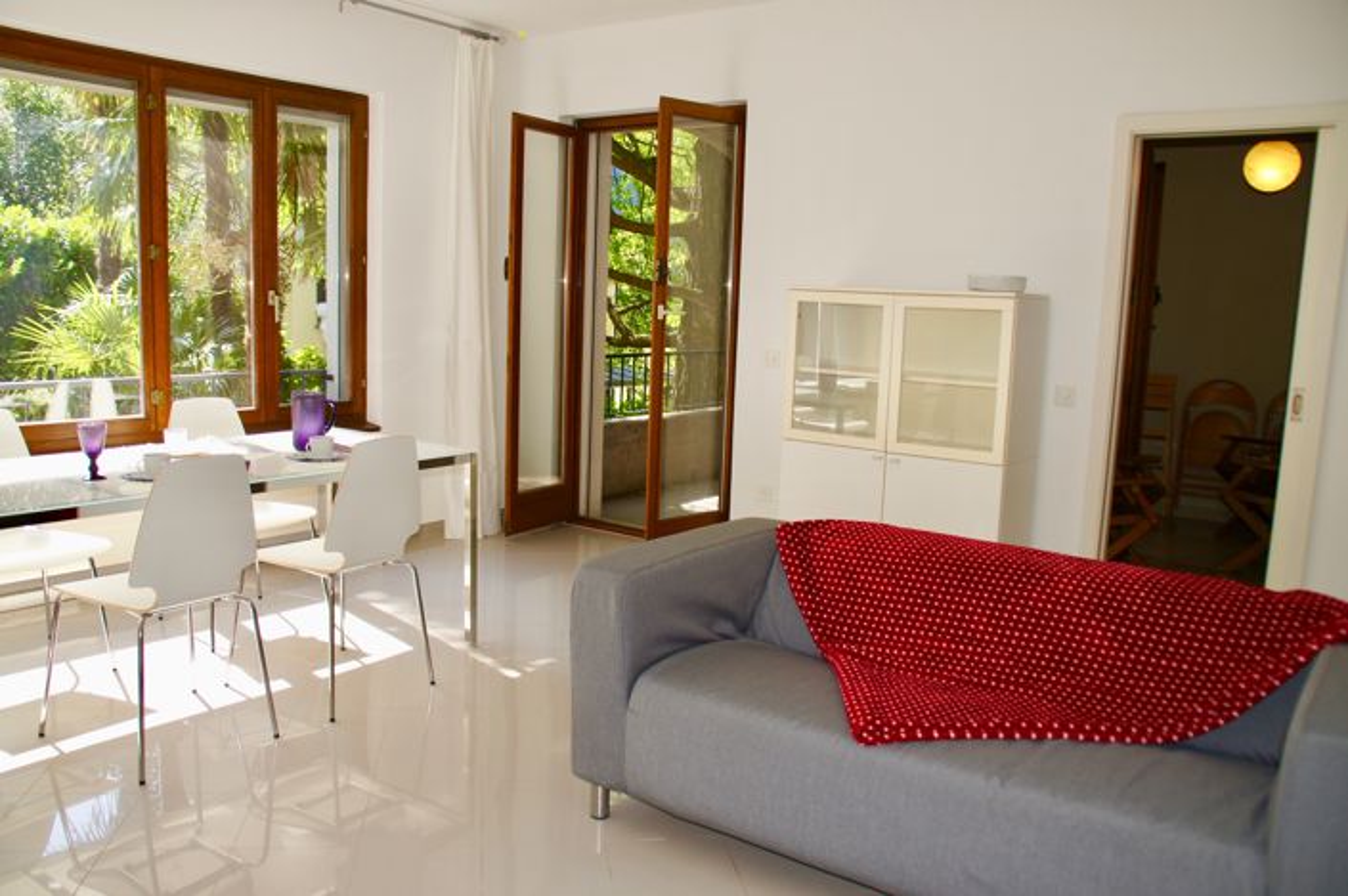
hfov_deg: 67.4
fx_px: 1010
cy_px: 448
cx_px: 674
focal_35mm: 27
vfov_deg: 47.9
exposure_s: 1/100
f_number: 4.5
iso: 100
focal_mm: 18
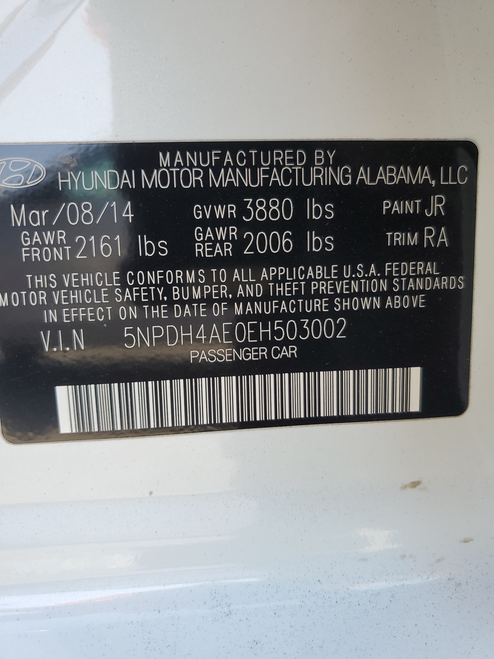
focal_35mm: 26
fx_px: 495
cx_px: 247
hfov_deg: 53.1
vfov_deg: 67.3
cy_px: 330
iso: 50
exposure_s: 1/435
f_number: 1.5
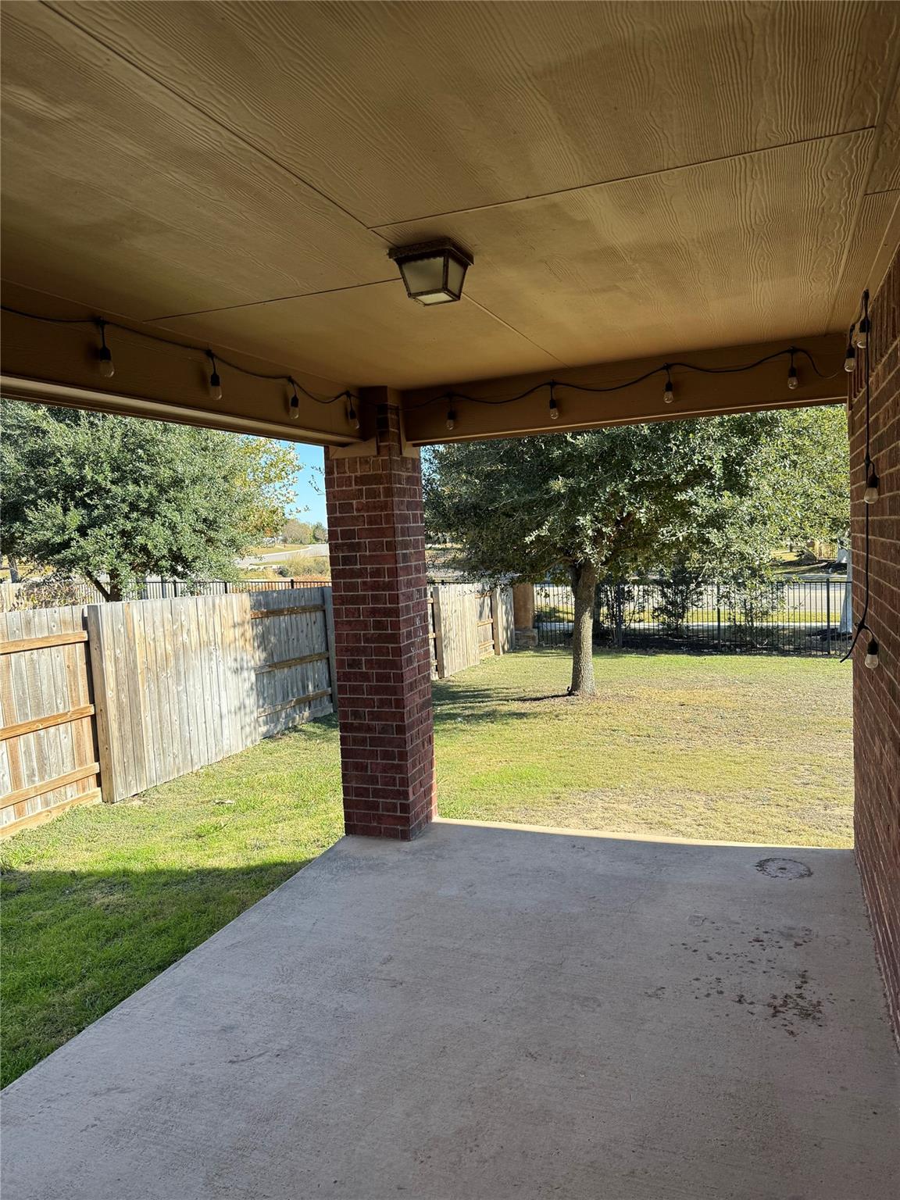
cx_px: 450
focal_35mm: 24
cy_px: 600
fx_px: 832
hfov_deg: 56.8
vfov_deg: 71.6
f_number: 1.78
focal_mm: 6.76
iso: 80
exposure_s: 1/1211
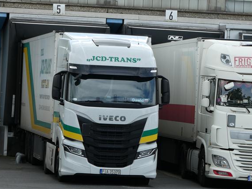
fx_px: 1877
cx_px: 156
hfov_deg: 7.7
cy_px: 102
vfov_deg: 5.8
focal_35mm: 258
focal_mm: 33.2
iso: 80
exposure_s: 1/160
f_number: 5.6
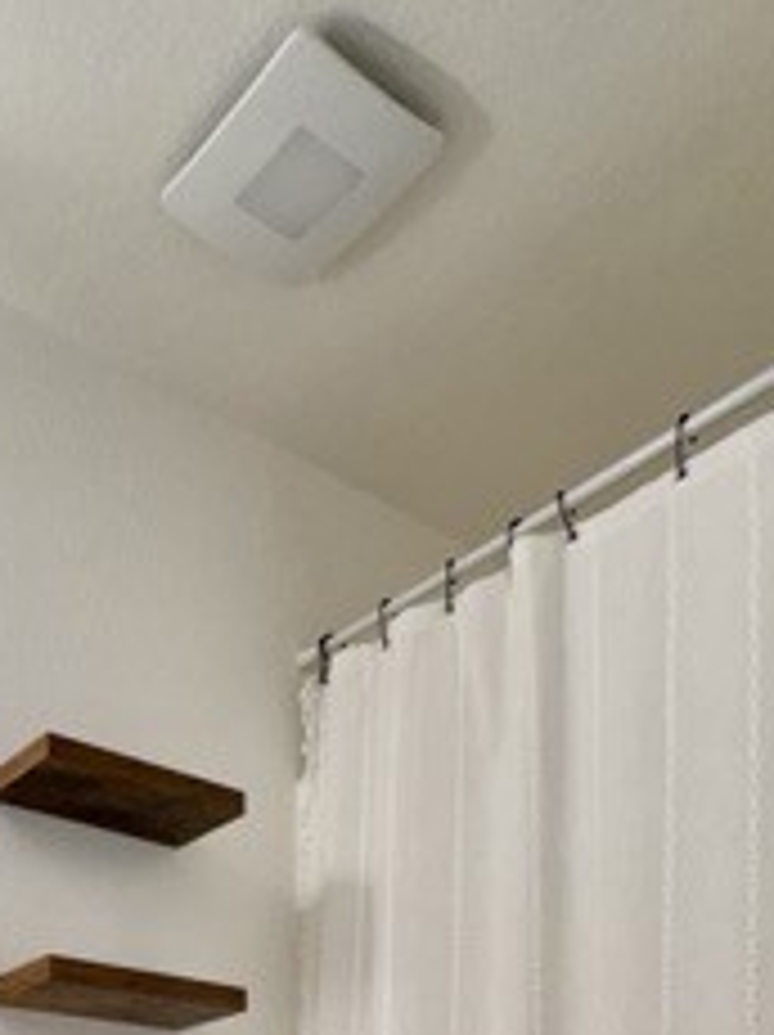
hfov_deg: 33.8
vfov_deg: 35.8
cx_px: 14
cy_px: 1282
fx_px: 1165
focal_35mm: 39
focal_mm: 2.22
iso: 80
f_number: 2.2
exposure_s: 1/120
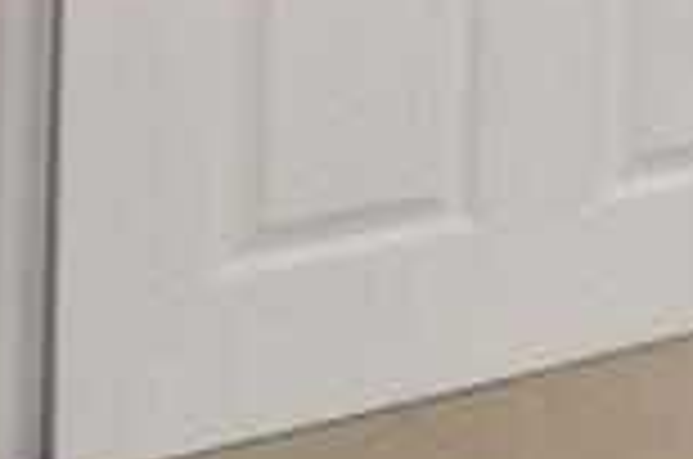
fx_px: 1921
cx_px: 2164
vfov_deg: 11.2
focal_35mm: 100
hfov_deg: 11.0
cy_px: -677
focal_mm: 10
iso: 1600
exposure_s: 1/60
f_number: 9
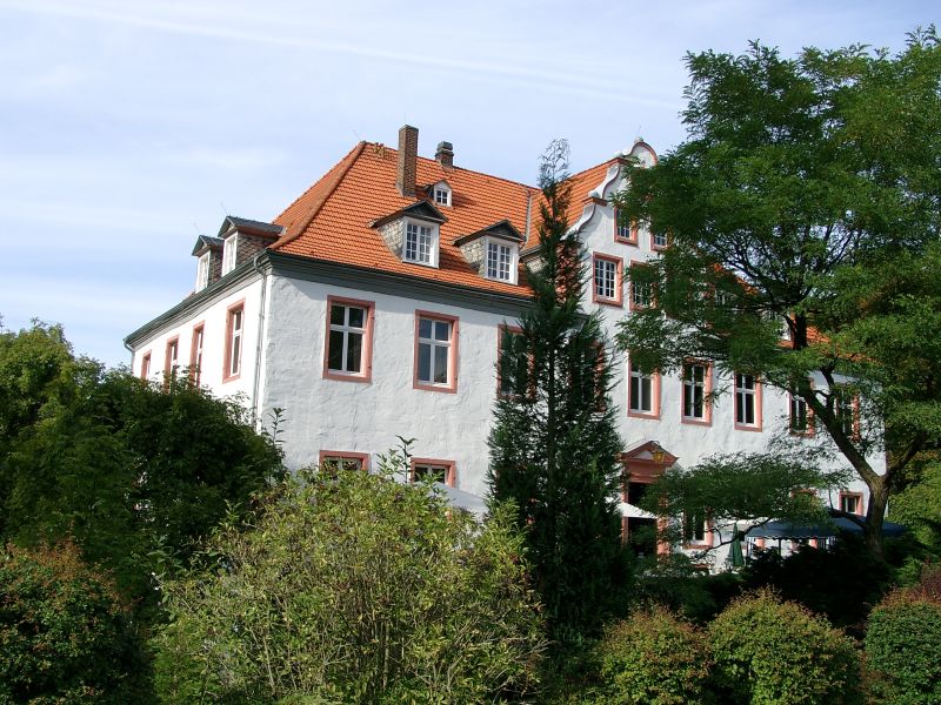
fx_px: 1006
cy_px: 352
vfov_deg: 38.7
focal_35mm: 37
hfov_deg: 50.1
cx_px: 470
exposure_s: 1/518
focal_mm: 7.69
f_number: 4
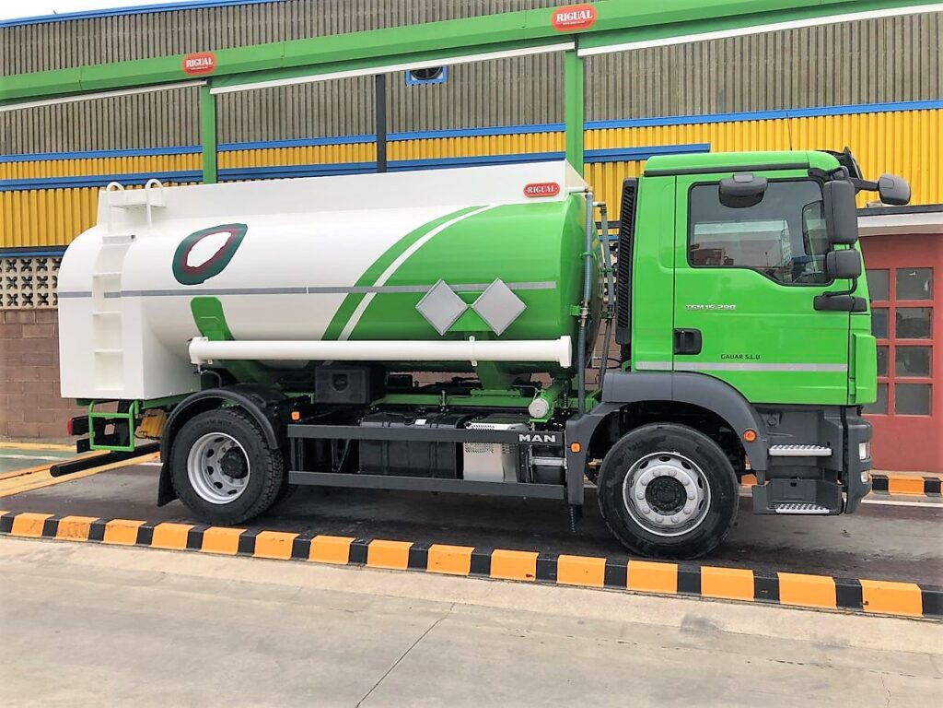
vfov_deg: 49.7
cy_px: 354
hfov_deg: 63.4
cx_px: 472
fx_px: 763
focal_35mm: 28
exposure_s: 1/475
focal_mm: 3.99
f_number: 1.8
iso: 20
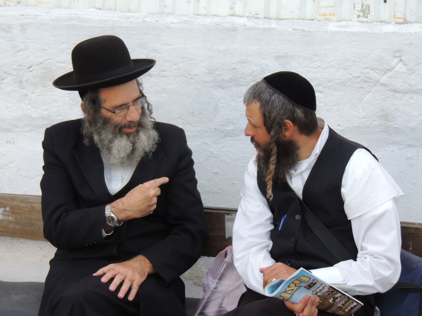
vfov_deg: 12.3
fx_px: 1463
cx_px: 211
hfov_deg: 16.4
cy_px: 158
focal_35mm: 120
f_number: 4.2
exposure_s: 1/320
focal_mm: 21.4
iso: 400
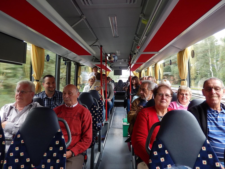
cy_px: 84
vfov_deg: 54.9
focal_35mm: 25
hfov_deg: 69.4
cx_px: 112
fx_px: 162
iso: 125
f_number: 3.4
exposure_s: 1/40
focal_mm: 4.5
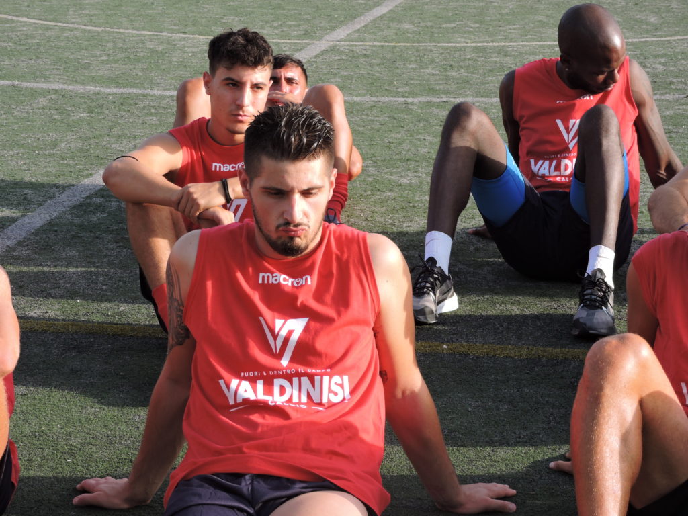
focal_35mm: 115
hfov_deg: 17.1
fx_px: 2286
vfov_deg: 12.9
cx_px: 344
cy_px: 258
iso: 100
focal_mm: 20.6
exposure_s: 1/160
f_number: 5
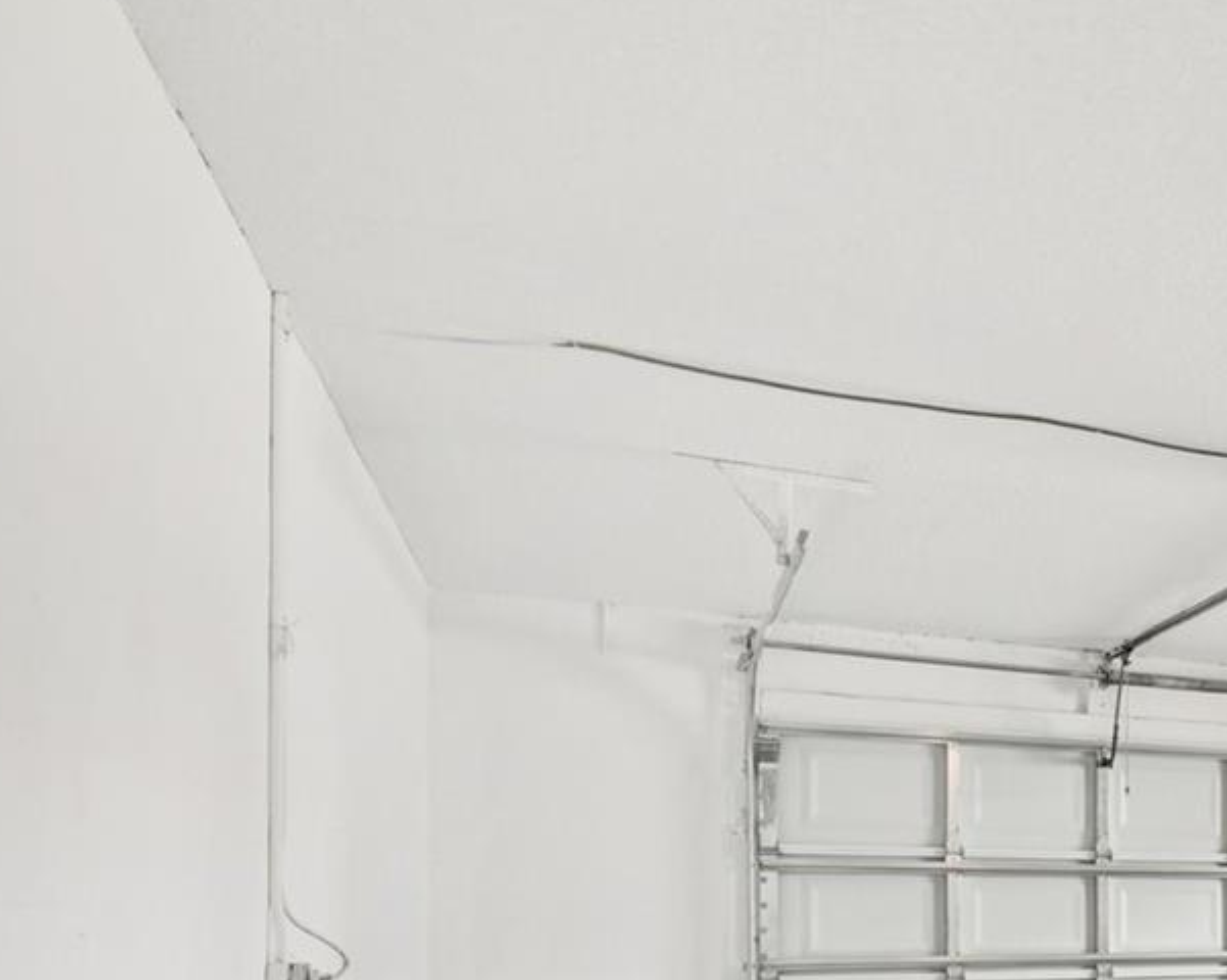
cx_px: 1570
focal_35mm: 40
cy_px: 894
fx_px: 1452
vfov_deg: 35.0
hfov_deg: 33.9
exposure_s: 1/13
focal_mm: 16
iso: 400
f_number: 8
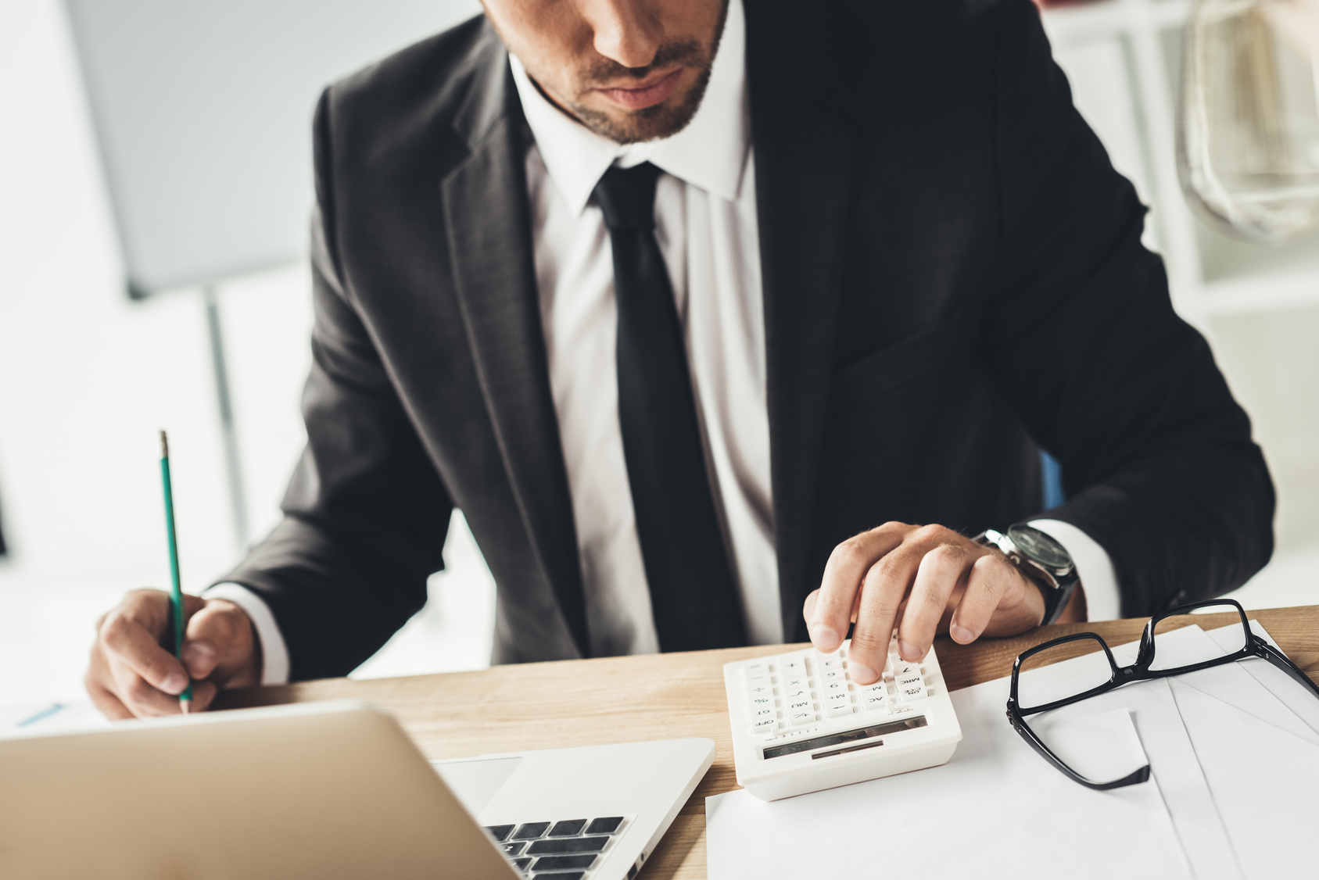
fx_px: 3115
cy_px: 440
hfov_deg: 23.9
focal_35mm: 85
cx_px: 660
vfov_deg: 16.1
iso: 250
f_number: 3.2
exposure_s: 1/200
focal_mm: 85
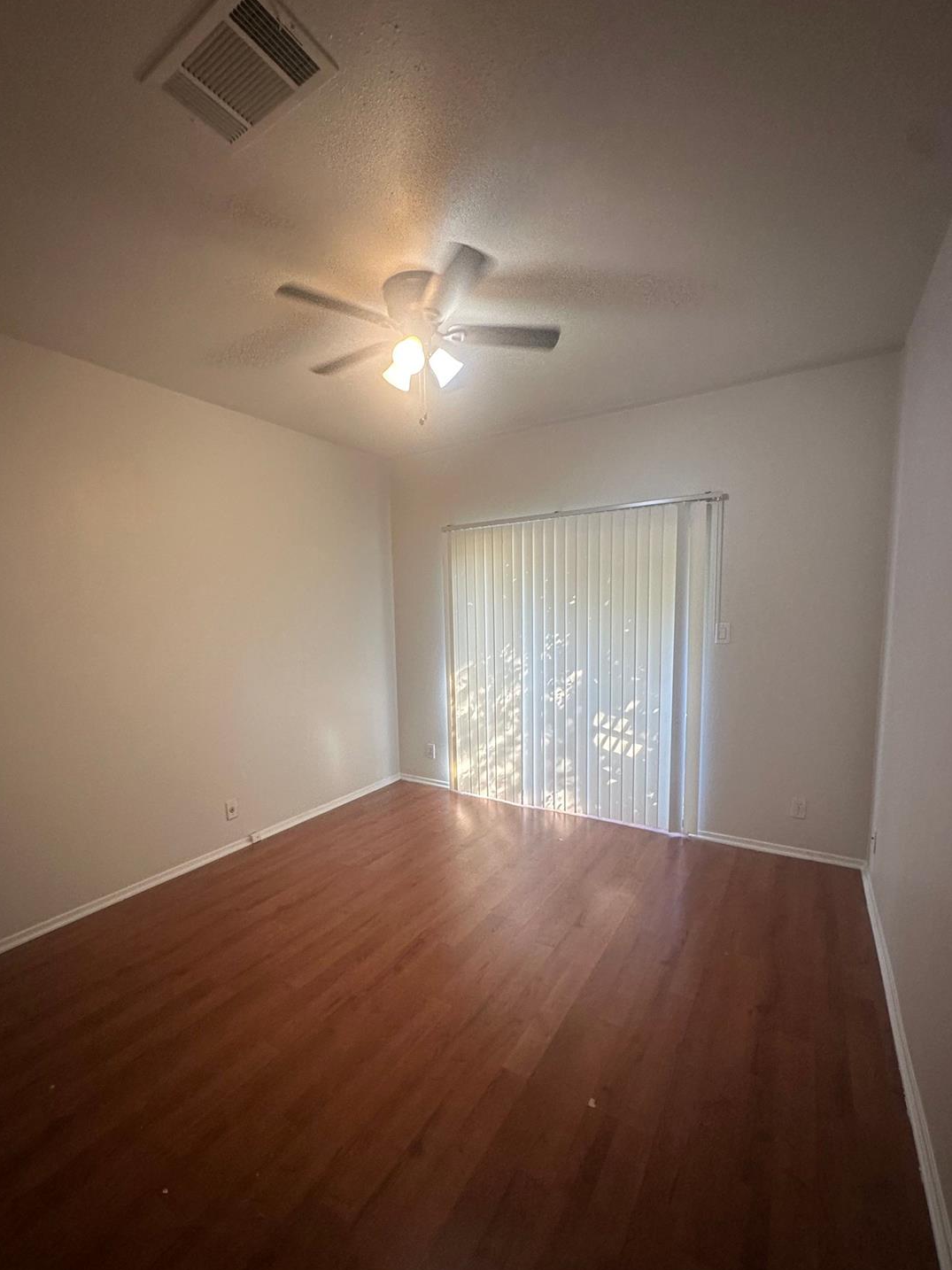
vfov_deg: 98.1
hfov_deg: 81.6
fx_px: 550
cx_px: 445
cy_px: 673
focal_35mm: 15
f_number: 2.2
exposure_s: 1/120
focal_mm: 2.22
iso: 200
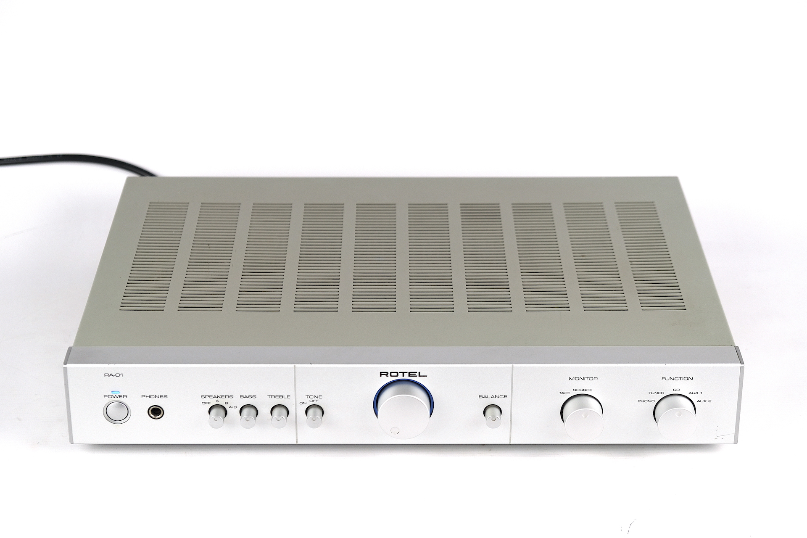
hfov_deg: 24.5
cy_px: 269
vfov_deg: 16.5
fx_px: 1860
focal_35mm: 83
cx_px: 404
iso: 160
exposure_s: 1/70
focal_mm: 55
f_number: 4
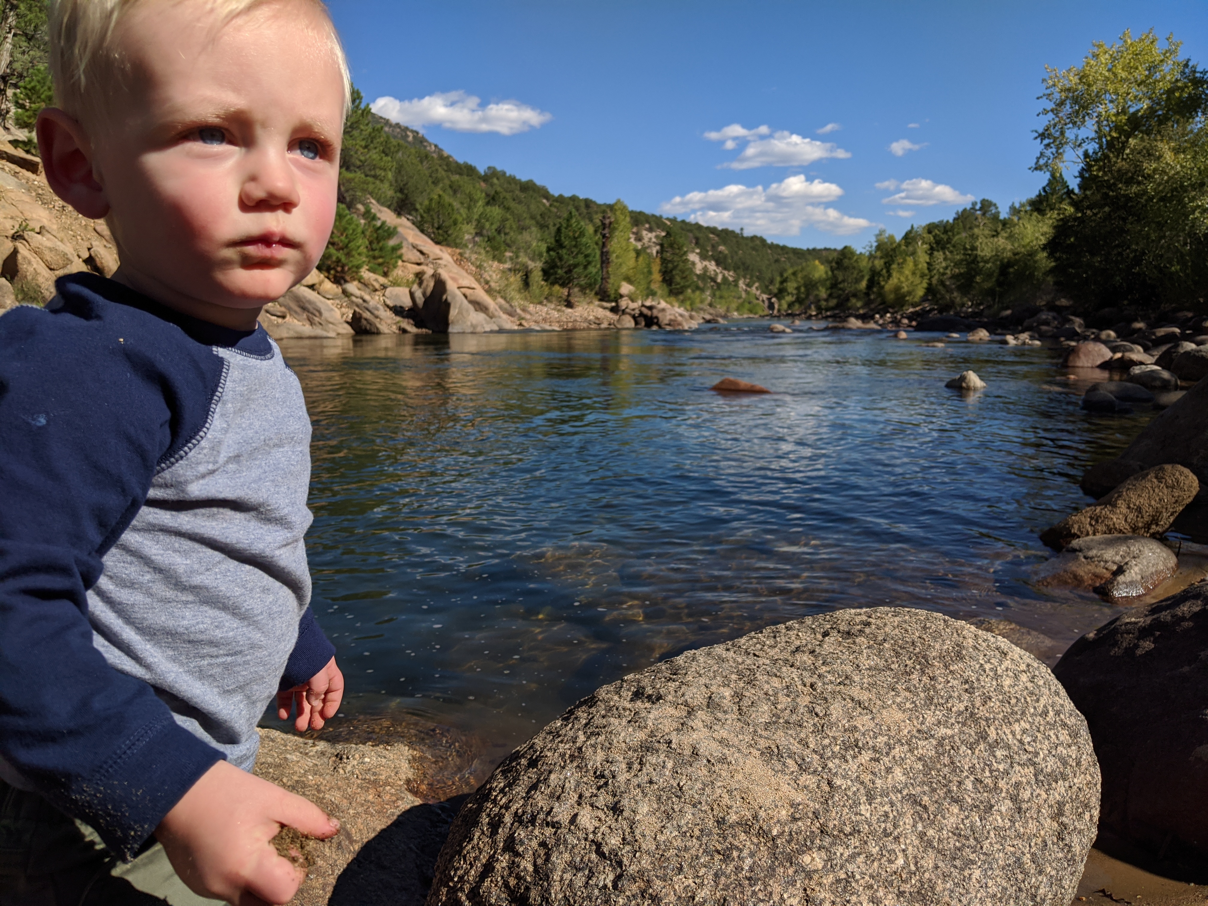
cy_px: 453
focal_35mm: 27
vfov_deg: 51.4
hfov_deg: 65.3
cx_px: 604
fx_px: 942
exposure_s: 1/5848
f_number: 1.8
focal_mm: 4.44
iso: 53
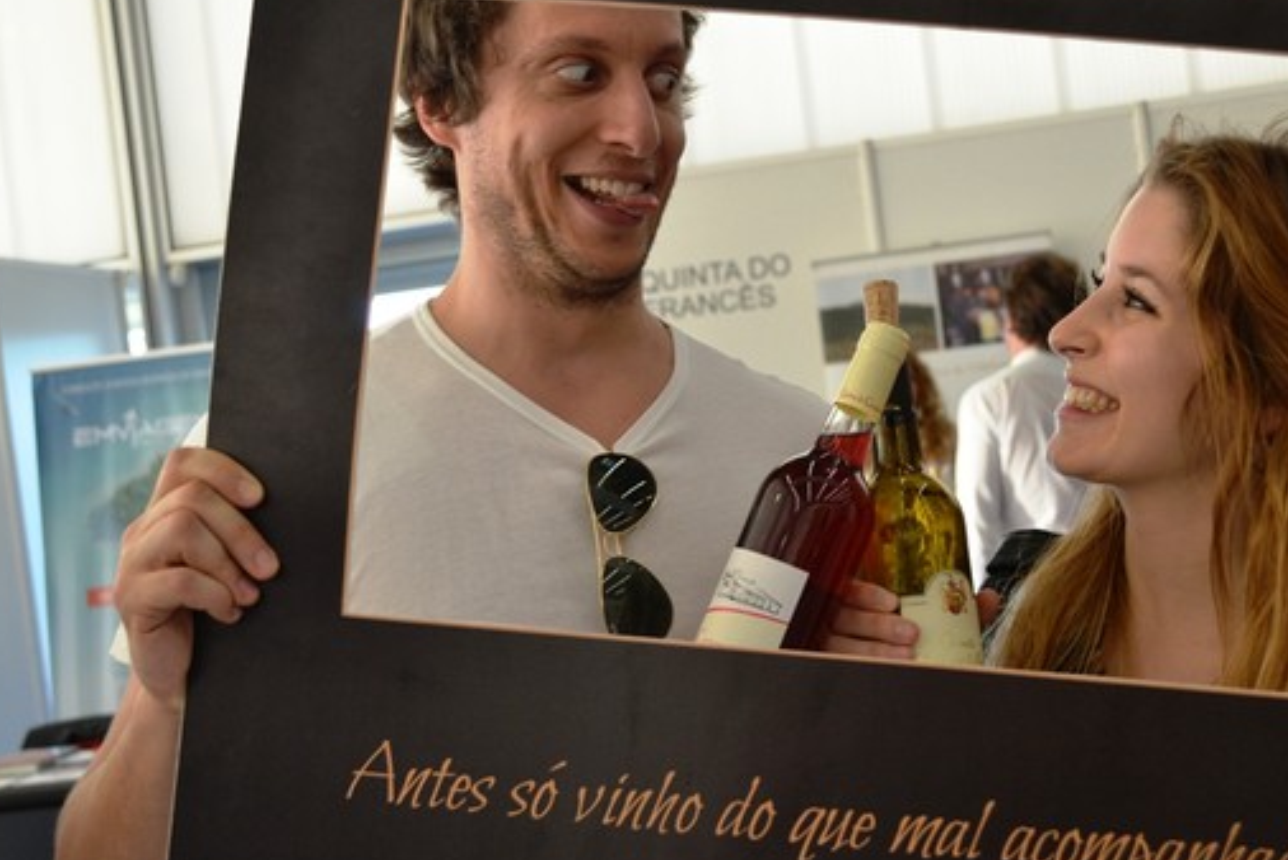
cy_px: 454
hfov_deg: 36.2
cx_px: 703
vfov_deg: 24.6
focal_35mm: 55
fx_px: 1969
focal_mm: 32
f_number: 4.8
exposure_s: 1/60
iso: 400
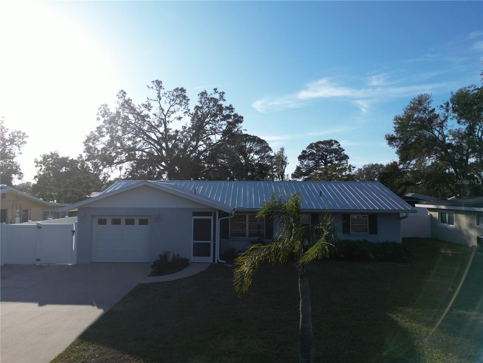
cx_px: 242
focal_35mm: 24
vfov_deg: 56.8
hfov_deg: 71.6
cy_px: 182
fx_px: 335
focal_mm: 6.72
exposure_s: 1/3200
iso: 110
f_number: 1.7
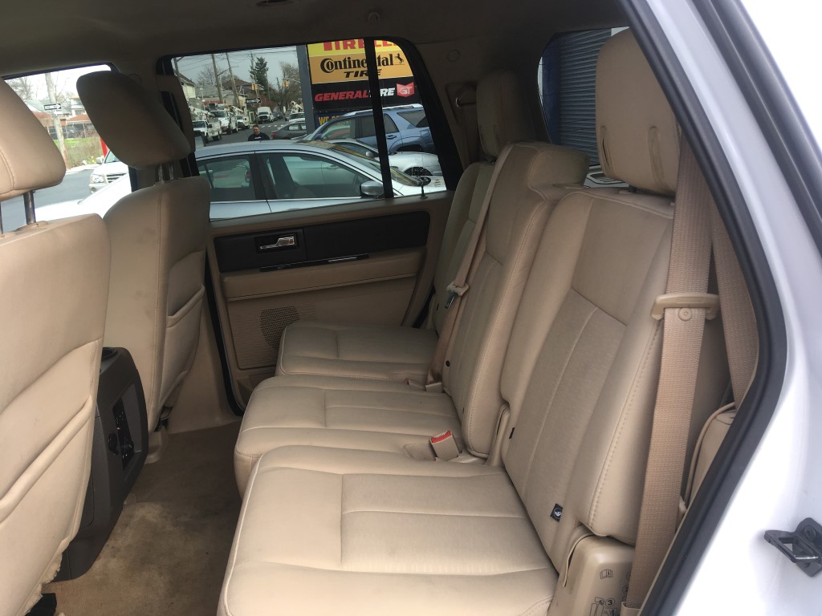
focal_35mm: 29
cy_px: 308
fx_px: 689
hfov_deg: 61.7
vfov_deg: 48.2
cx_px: 411
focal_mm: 4.15
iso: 25
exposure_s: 1/168
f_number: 2.2
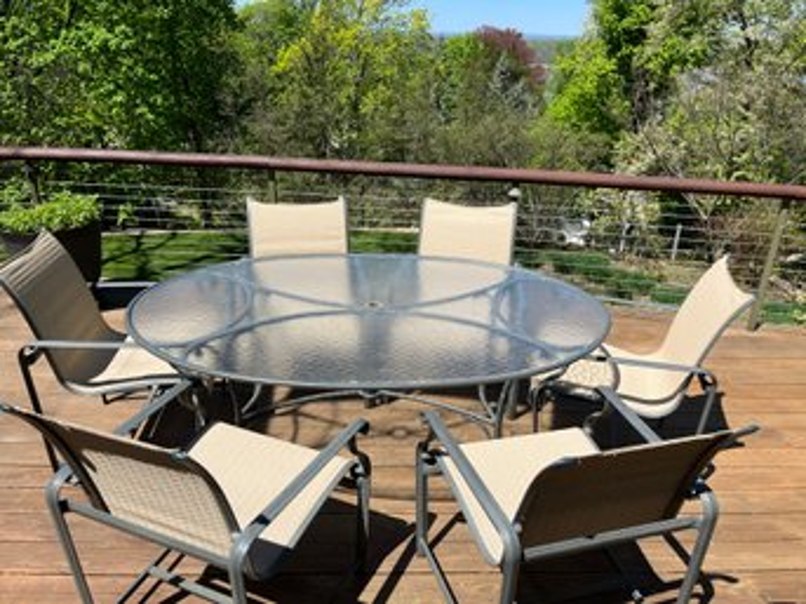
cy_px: 302
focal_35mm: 26
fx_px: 605
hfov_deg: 67.3
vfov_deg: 53.0
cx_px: 403
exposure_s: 1/3521
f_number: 1.6
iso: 50
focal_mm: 5.1
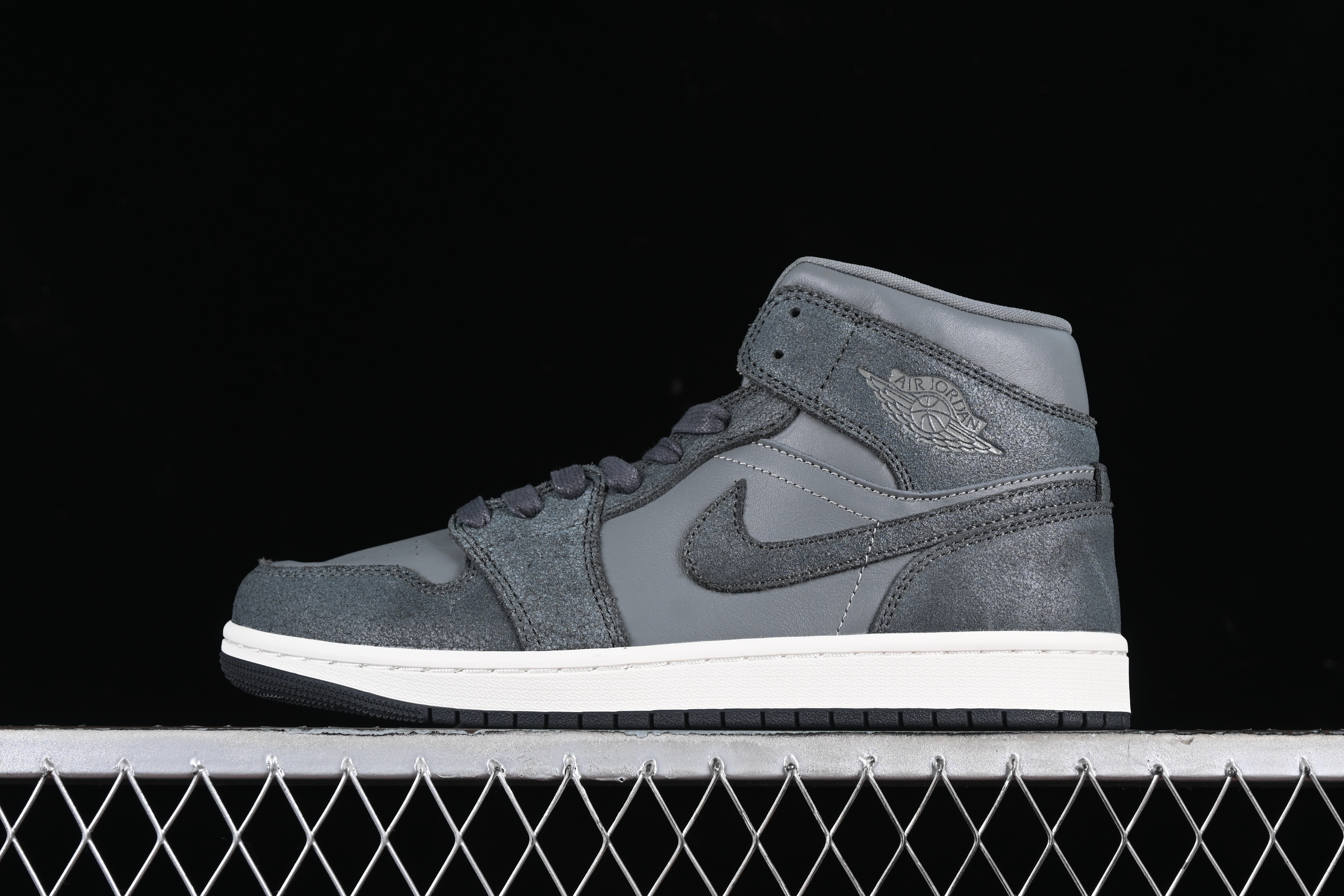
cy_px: 448
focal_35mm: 75
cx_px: 672
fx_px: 2800
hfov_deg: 27.0
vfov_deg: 18.2
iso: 160
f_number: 7.1
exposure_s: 1/60
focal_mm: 50
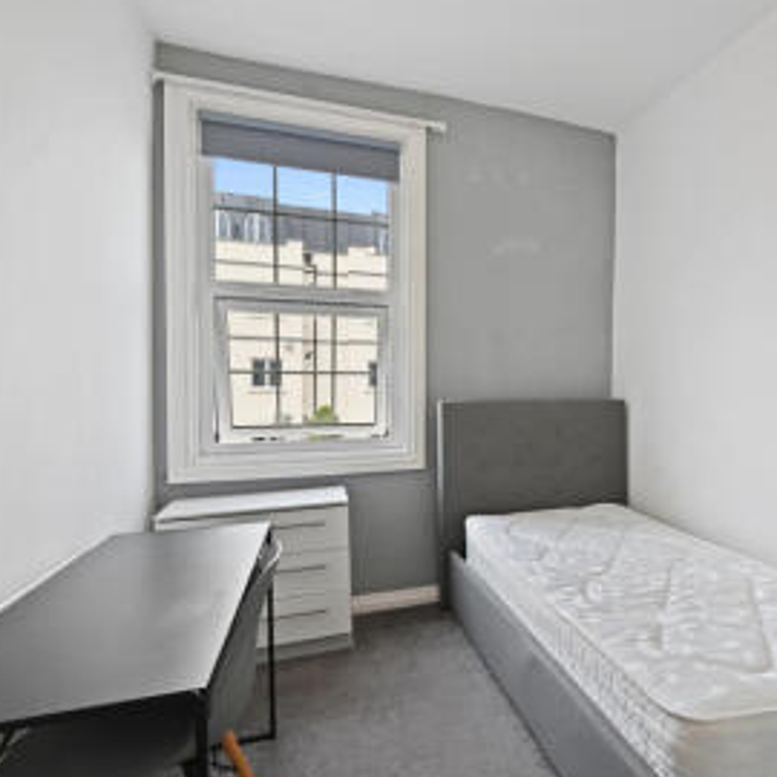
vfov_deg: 72.1
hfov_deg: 69.8
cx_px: 527
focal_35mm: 21
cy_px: 416
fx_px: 533
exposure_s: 1/25
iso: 640
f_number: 7.1
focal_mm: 14
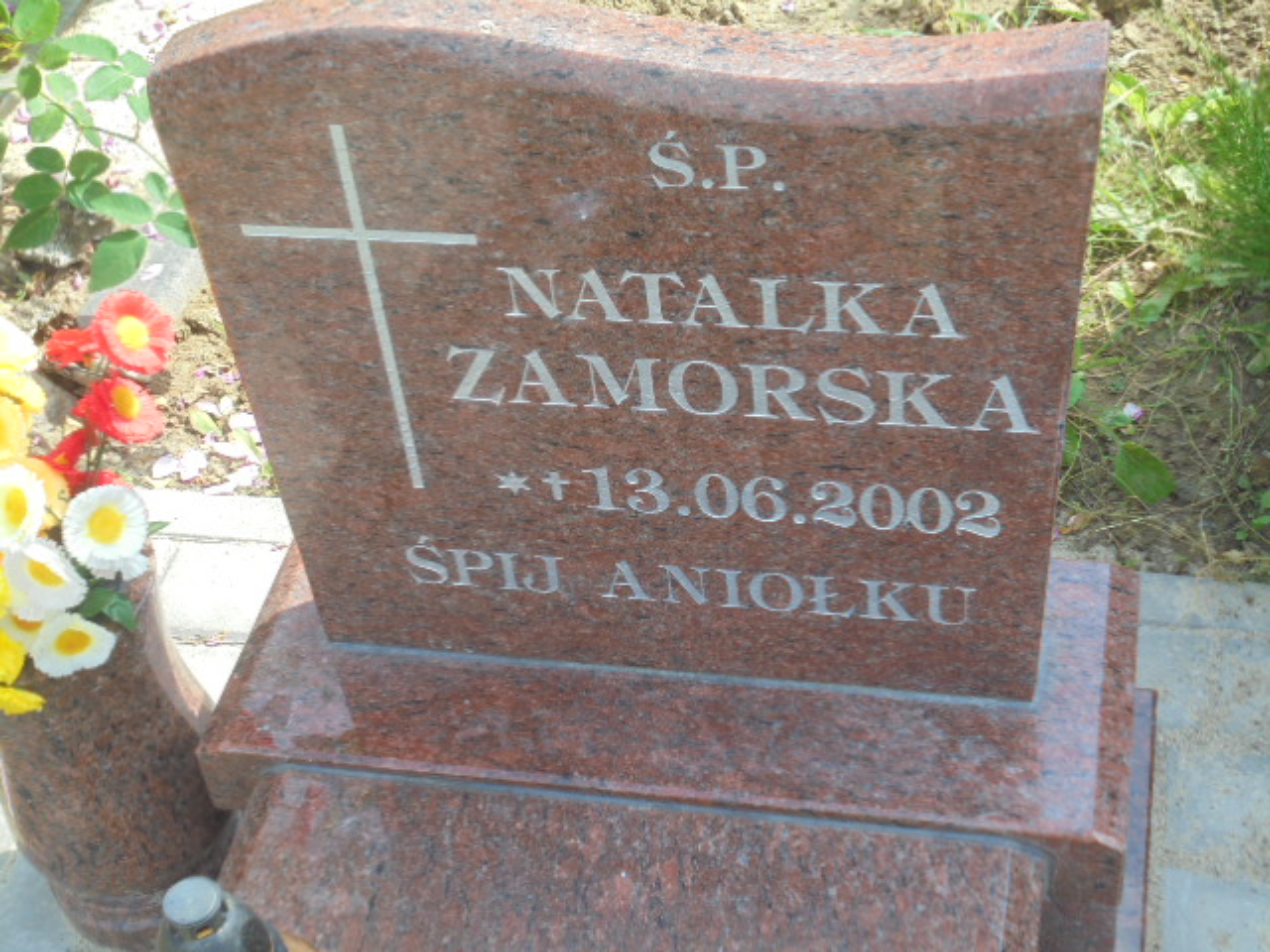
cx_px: 635
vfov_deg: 26.1
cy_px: 476
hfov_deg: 34.3
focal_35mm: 56
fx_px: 2055
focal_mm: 10.1
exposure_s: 1/125
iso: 100
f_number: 5.2
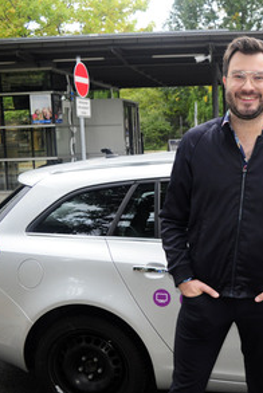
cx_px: 242
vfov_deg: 42.7
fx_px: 503
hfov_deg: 28.1
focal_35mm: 46
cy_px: 196
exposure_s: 1/160
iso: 1000
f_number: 4.5
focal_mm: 20
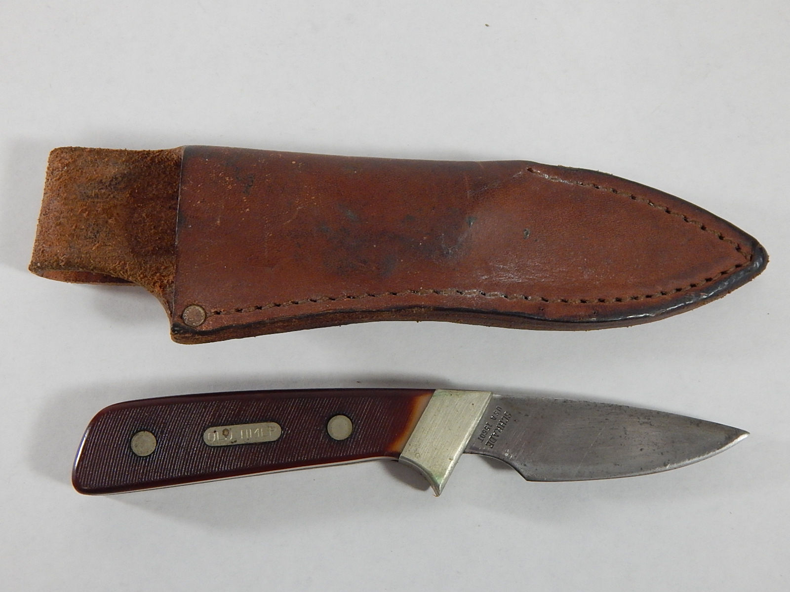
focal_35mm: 43
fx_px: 981
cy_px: 296
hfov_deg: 43.9
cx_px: 395
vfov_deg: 33.6
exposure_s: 1/80
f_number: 3.6
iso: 400
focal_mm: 7.7
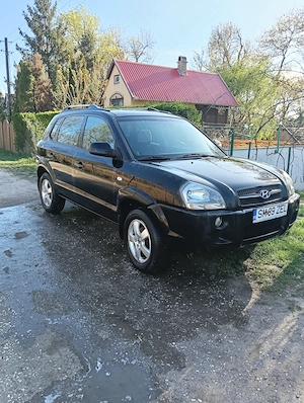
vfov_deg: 65.2
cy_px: 202
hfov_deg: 51.5
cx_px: 152
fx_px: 315
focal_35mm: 27
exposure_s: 1/152
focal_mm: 3.98
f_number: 1.8
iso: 50
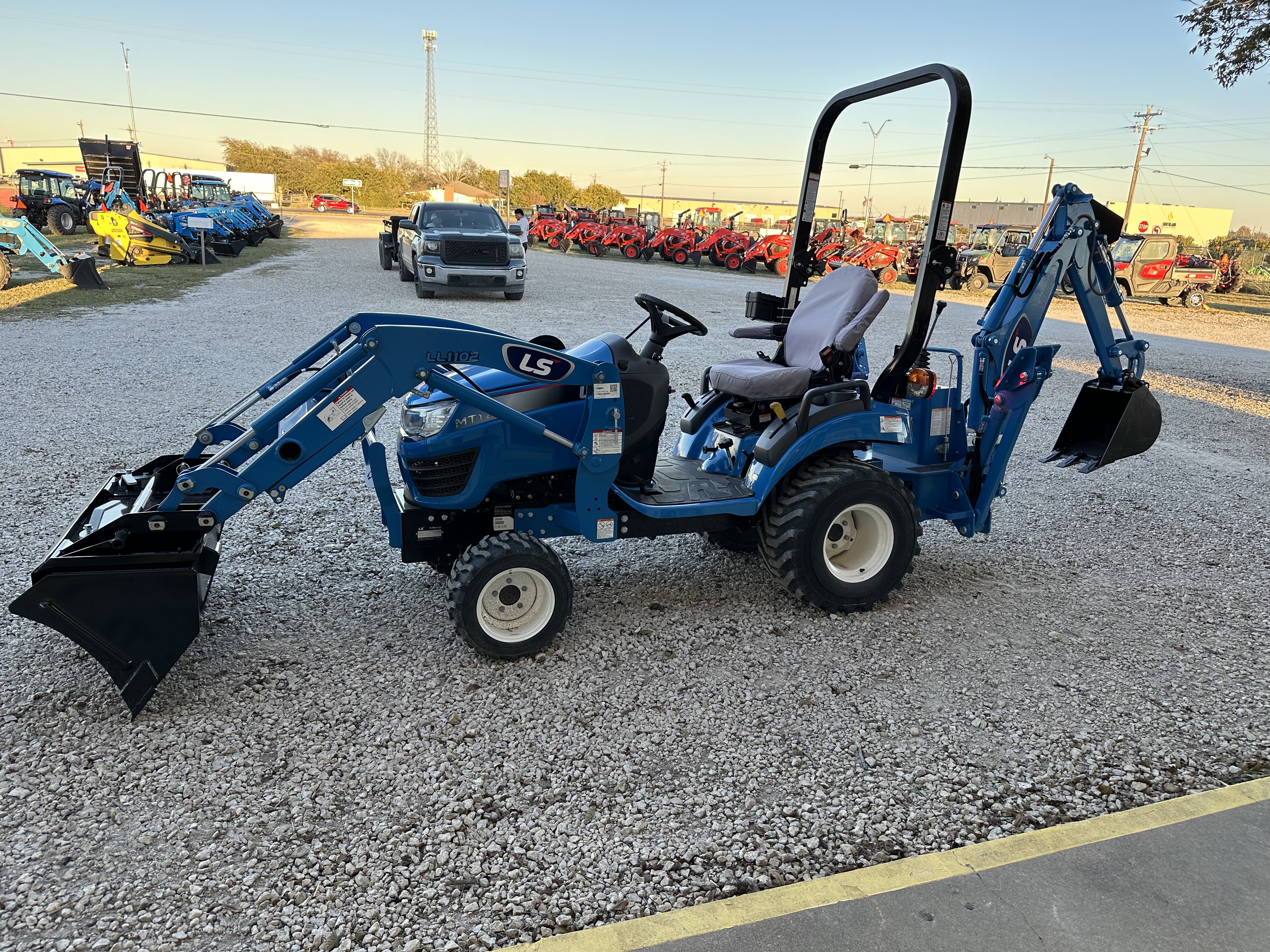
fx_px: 881
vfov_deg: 56.8
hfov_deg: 71.6
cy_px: 476
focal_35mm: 24
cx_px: 635
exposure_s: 1/450
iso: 80
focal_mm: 6.86
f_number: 1.78
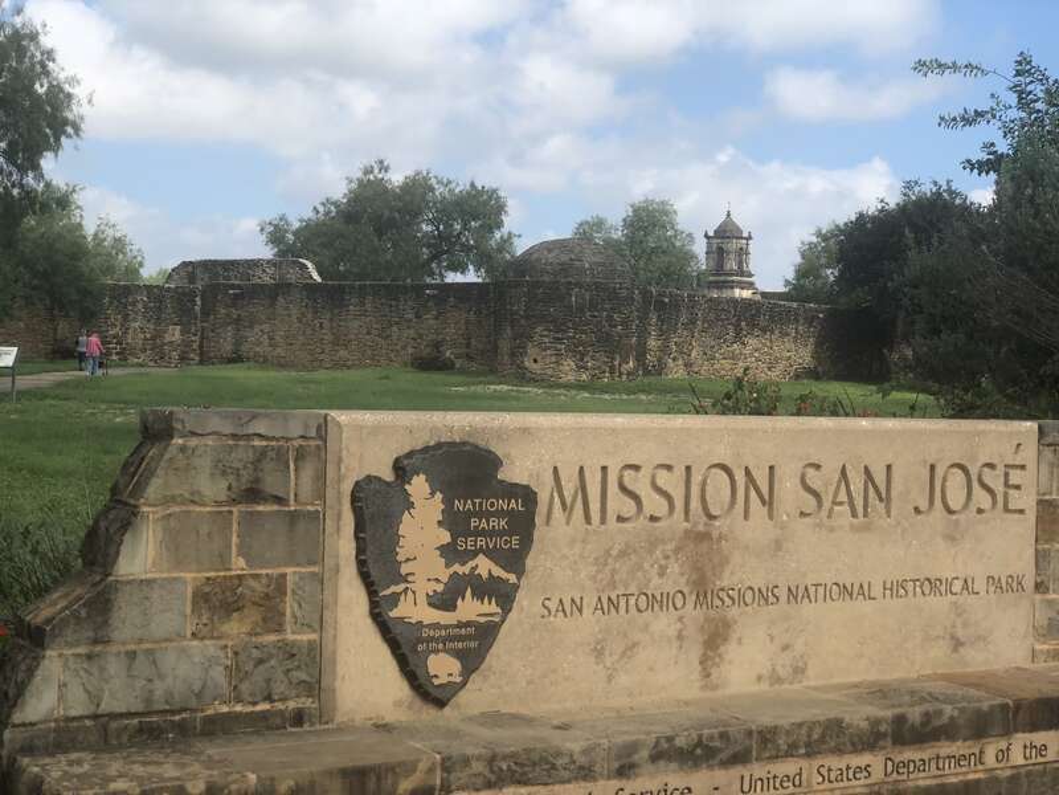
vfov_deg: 25.7
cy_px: 398
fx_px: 1744
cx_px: 530
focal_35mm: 57
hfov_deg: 33.8
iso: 20
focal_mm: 6.6
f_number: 2.8
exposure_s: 1/960
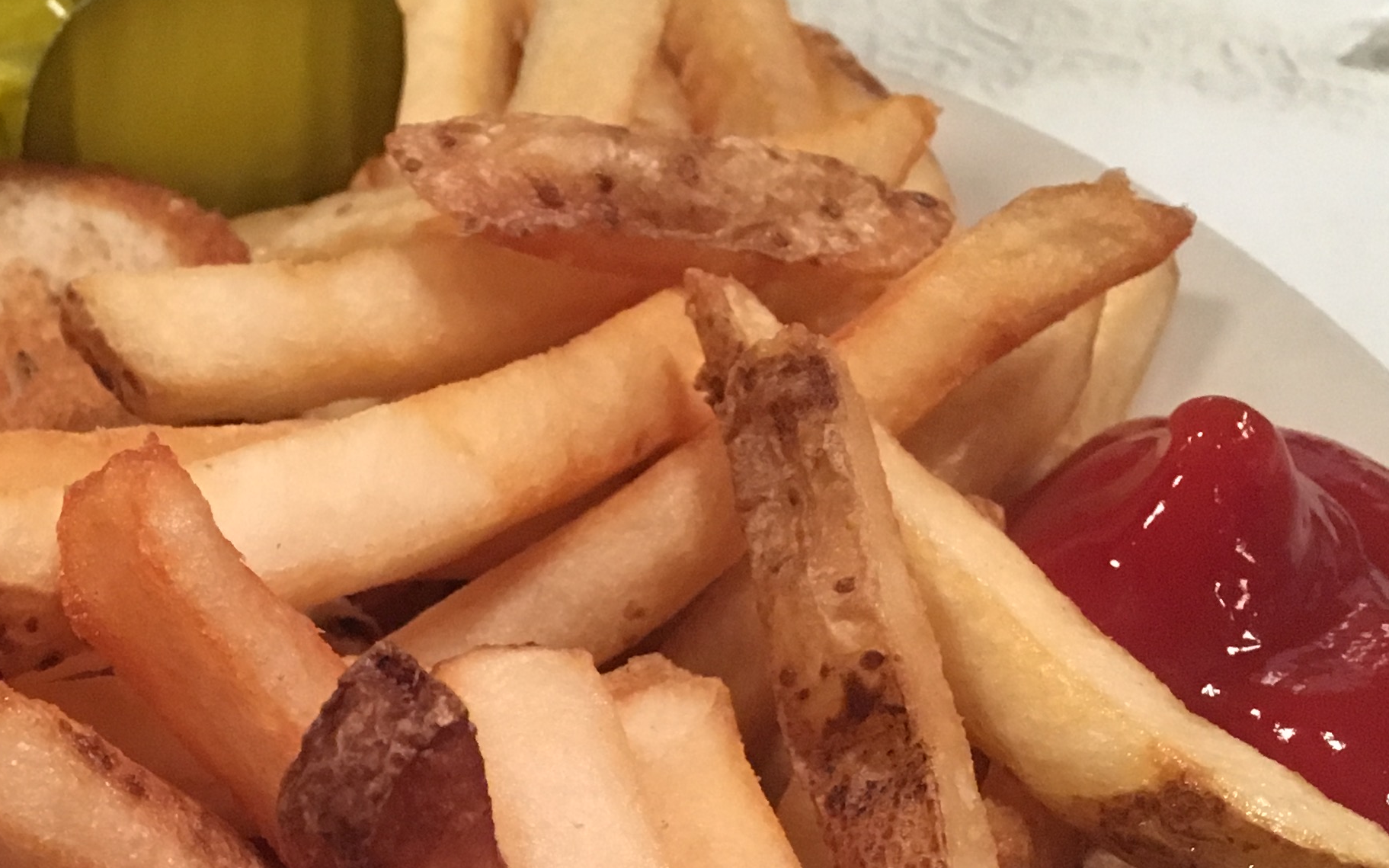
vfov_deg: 18.1
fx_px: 2574
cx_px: 283
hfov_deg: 29.5
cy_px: 1077
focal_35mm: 68
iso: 200
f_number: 2.2
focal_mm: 4.15
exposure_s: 1/30
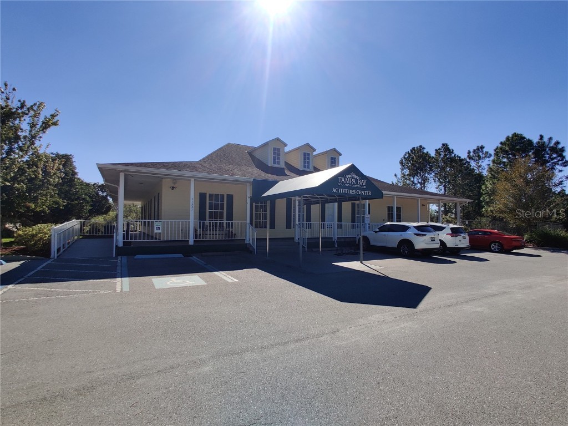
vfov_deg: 89.9
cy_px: 213
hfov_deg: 106.2
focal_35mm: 13
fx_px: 213
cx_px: 284
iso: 125
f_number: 2.2
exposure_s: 1/2134
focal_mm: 2.25
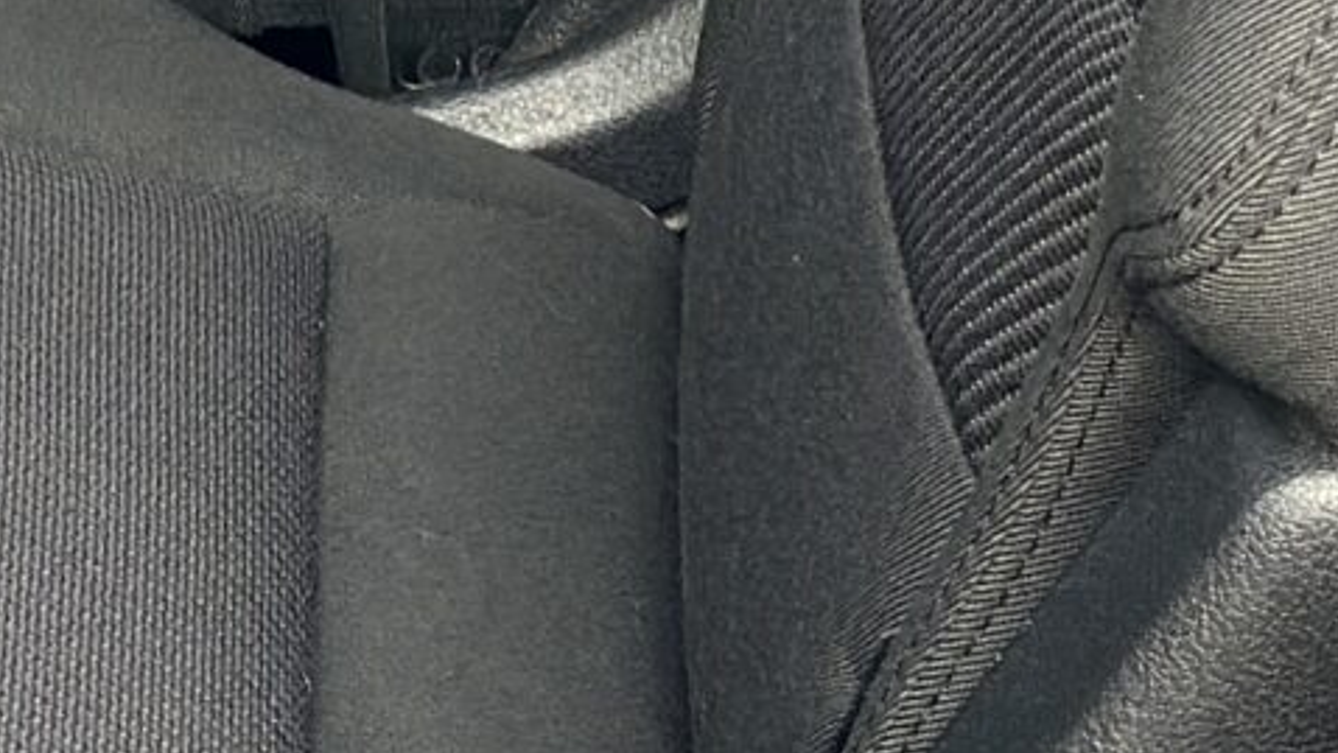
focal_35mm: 280
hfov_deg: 7.5
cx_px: -843
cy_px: -1100
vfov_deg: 4.2
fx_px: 9935
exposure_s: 1/160
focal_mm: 6.86
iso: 125
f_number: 1.78
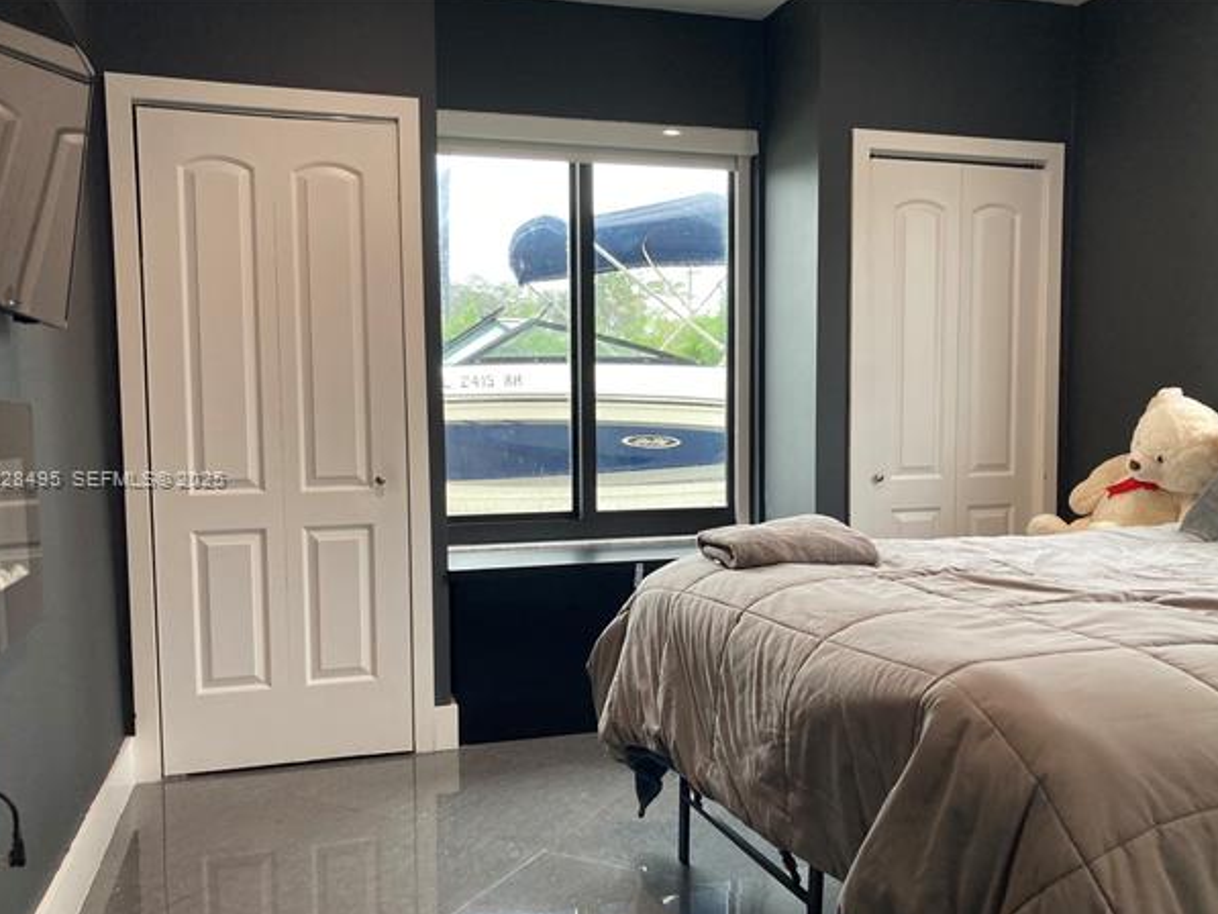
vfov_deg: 46.8
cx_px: 598
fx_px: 1056
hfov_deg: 59.9
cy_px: 479
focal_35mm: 30
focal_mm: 3.99
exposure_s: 1/60
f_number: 1.8
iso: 100
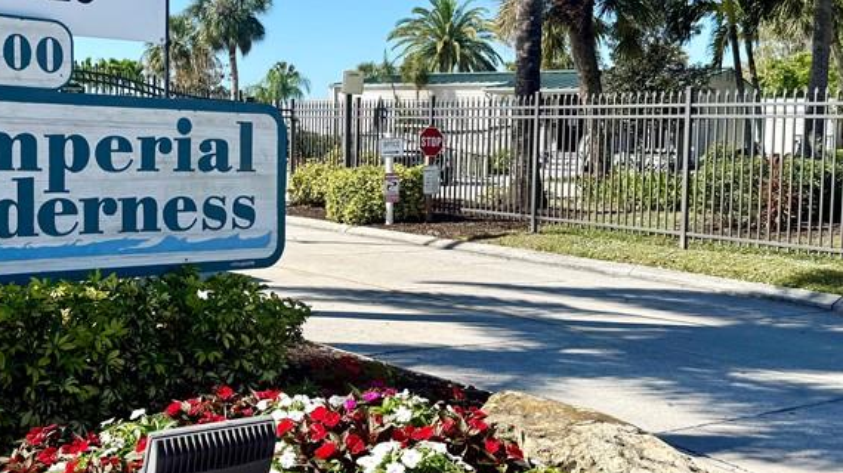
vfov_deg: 25.3
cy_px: 188
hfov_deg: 43.4
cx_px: 311
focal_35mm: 47
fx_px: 1050
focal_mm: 6.76
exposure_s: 1/3279
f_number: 1.78
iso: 80
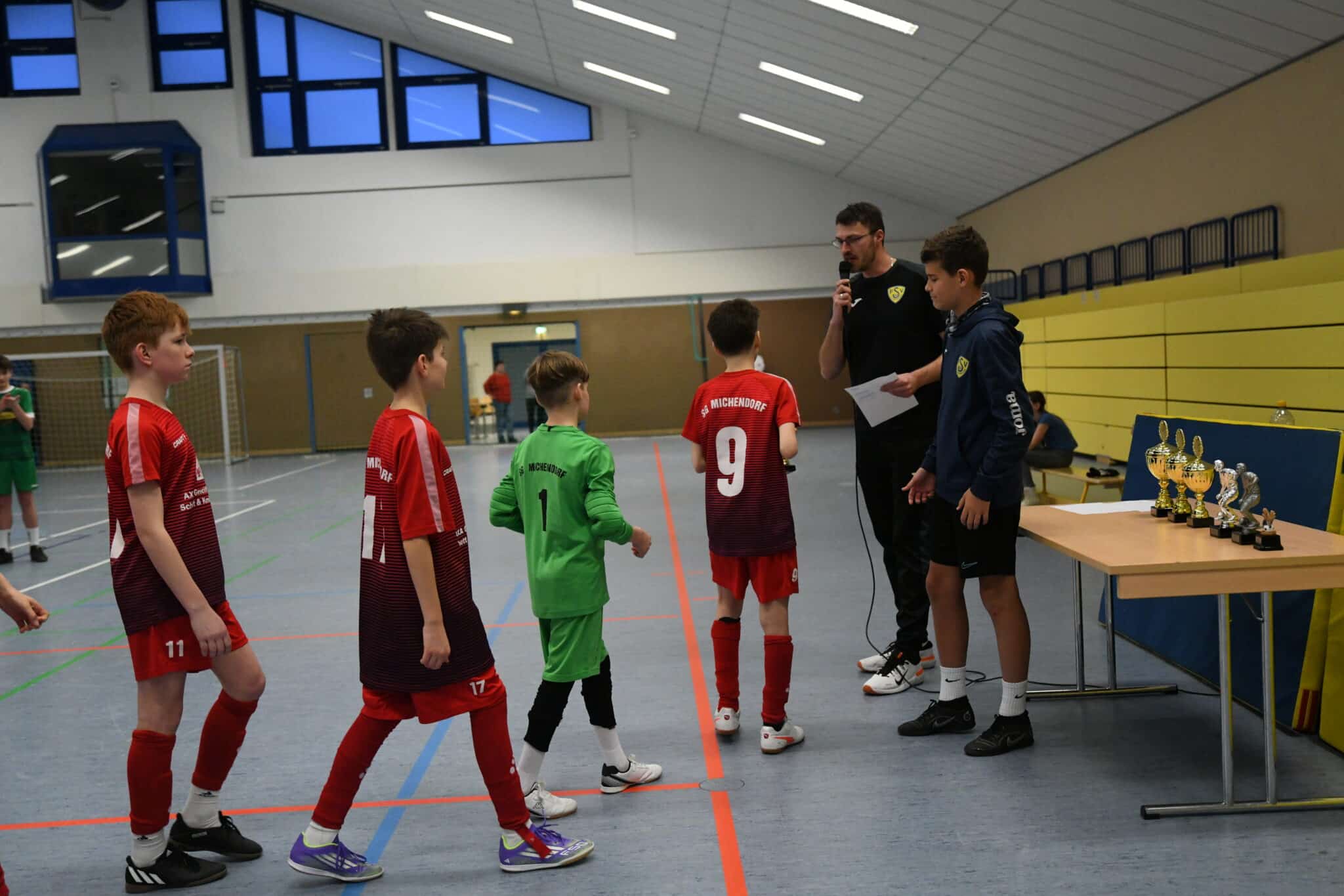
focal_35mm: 38
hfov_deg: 50.7
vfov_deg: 35.0
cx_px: 672
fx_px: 1418
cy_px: 448
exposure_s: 1/800
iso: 5000
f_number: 2.8
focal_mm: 38
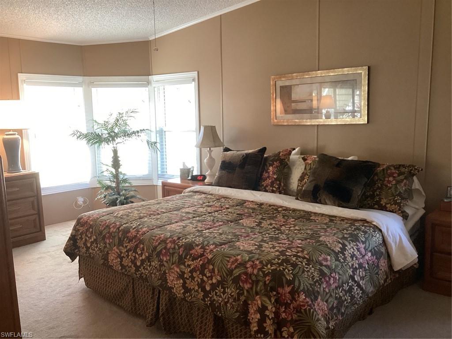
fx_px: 405
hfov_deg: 58.4
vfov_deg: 45.4
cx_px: 226
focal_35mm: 31
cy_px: 170
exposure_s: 1/60
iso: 160
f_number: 2.4
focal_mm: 3.3
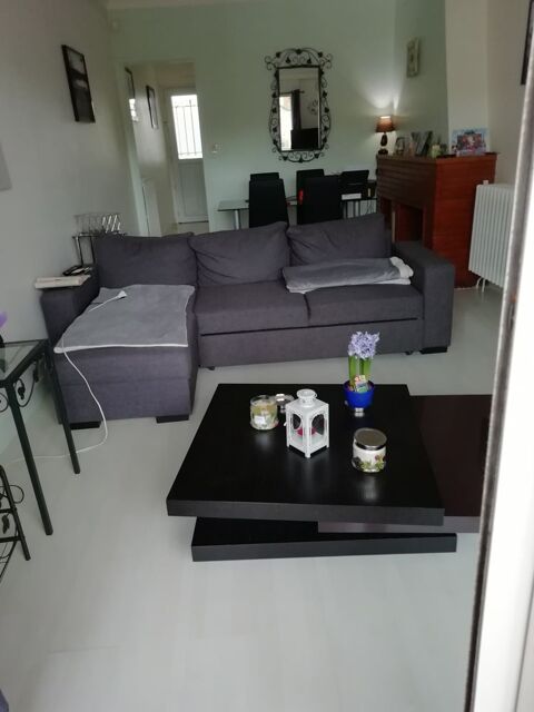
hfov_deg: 53.1
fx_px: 535
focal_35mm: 26
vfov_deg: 67.3
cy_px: 356
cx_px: 267
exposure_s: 1/33.3
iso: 160
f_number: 2.2
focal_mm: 3.46
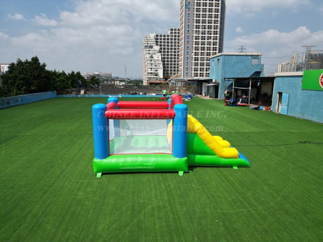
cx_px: 162
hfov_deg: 71.6
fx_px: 224
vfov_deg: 56.8
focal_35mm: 24
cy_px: 121
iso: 100
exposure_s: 1/4000
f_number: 1.7
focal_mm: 6.72
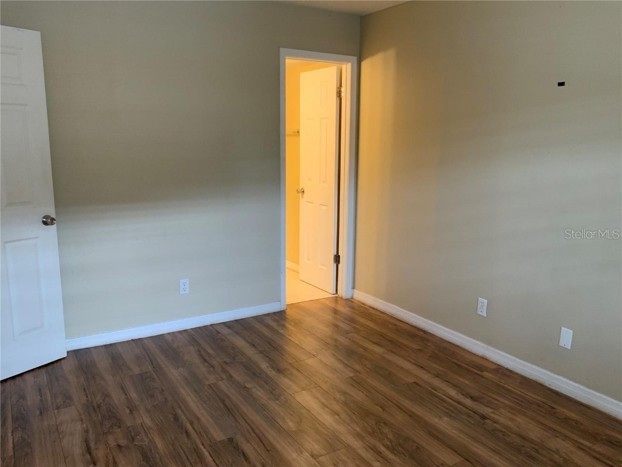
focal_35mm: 29
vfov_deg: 48.2
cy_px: 234
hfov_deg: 61.7
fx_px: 521
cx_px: 311
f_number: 1.8
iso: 100
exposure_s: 1/60
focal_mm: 3
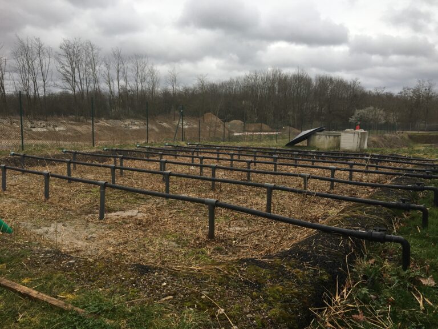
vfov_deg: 48.2
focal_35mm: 29
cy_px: 164
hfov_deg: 61.7
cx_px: 219
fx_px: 367
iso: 25
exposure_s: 1/304
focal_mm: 4.15
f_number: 2.2
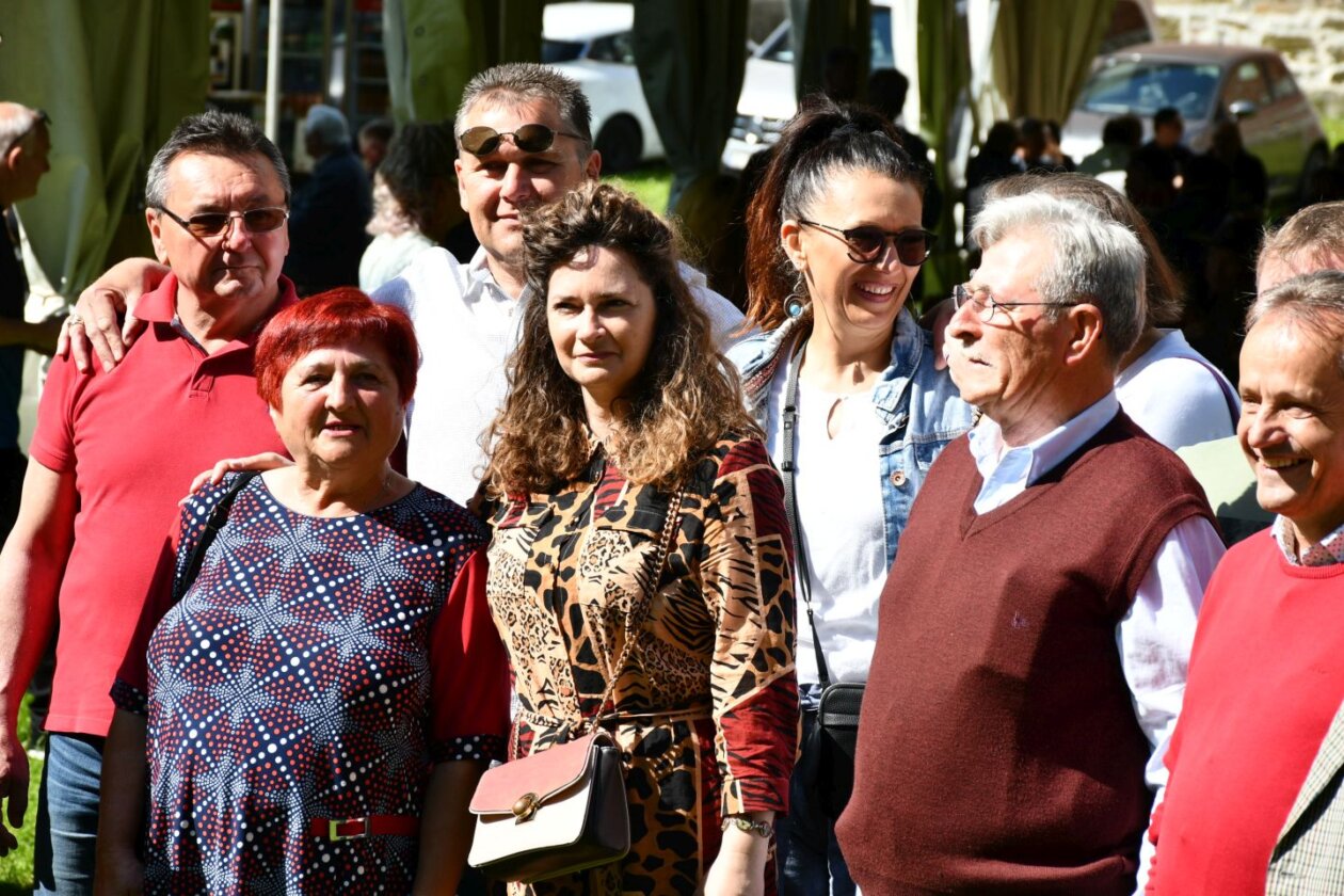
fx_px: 5301
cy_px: 448
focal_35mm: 142
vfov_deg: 9.7
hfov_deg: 14.4
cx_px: 672
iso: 160
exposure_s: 1/250
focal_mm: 95
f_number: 8
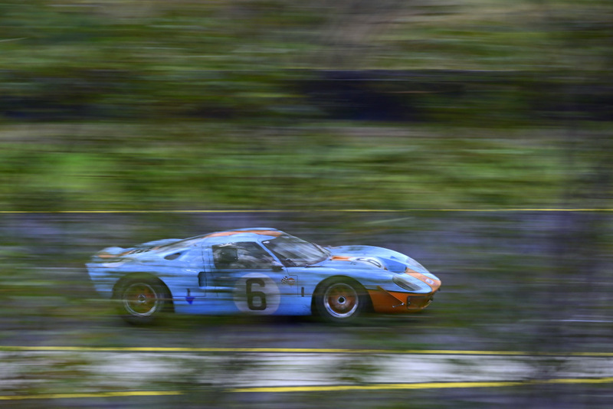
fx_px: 2044
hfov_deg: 17.1
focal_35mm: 120
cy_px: 204
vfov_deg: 11.4
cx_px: 306
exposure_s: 1/60
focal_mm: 80
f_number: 13
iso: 100
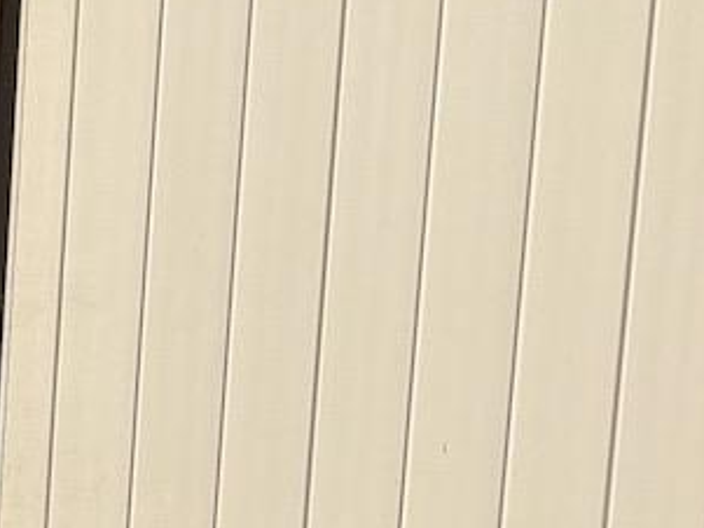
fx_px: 2075
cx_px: -765
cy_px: -327
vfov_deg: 13.4
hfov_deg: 15.1
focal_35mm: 102
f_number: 1.78
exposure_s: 1/9091
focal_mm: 6.76
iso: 80
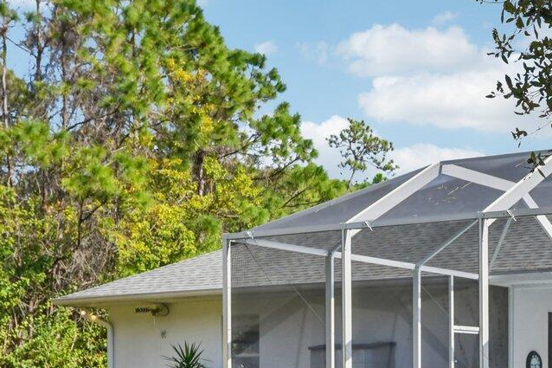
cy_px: 358
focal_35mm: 77
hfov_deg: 24.3
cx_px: 631
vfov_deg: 17.3
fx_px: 1180
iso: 400
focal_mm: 24
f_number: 8
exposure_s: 1/320
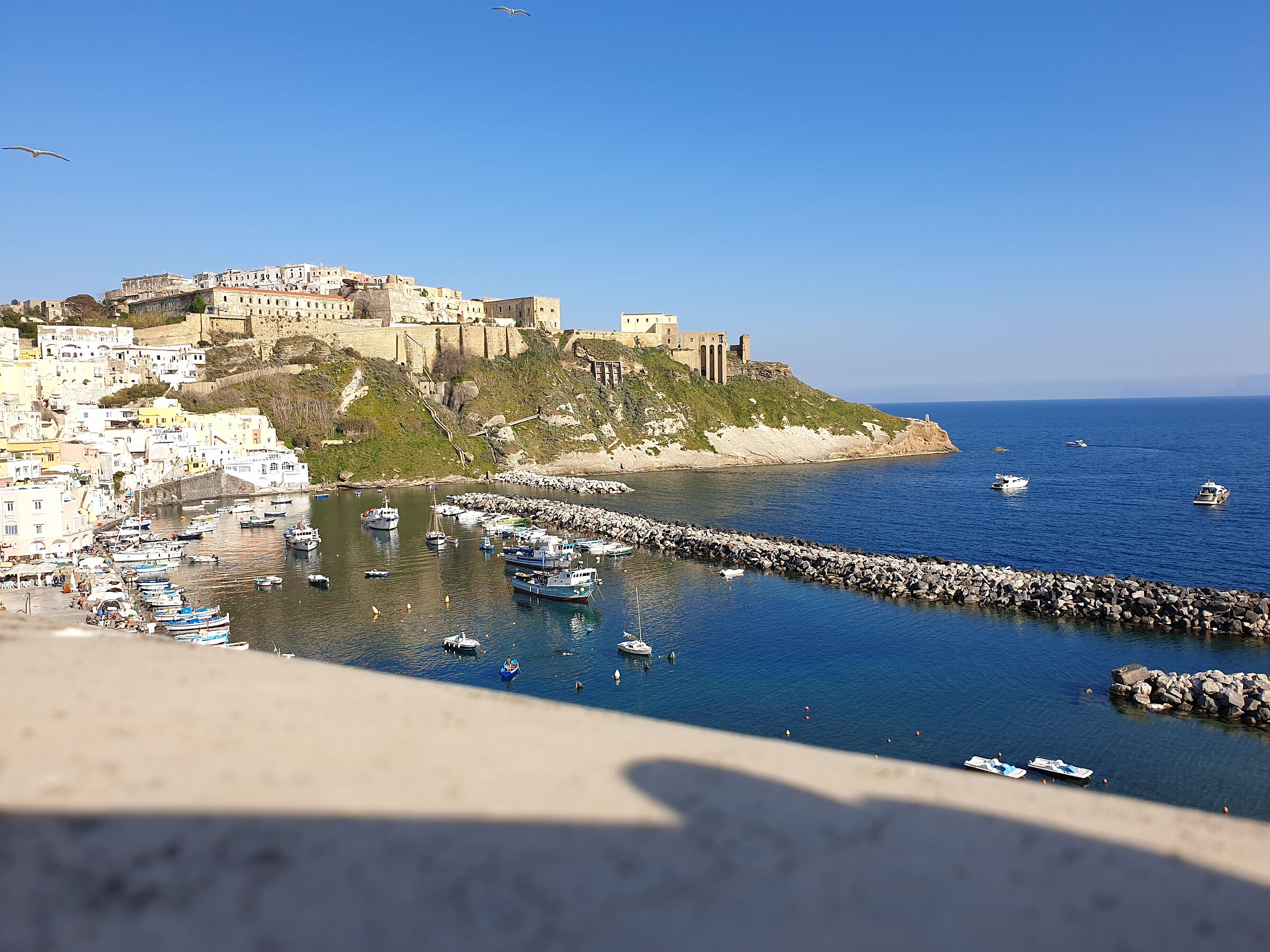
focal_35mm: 26
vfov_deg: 53.1
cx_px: 635
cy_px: 476
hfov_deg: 67.3
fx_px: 954
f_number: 2.4
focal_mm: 4.3
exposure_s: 1/1344
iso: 50
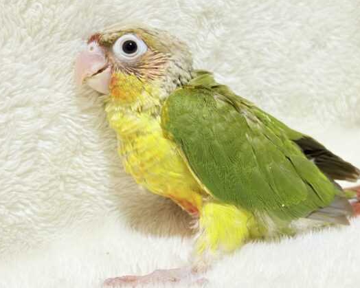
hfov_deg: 30.5
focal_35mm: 62
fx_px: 660
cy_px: 151
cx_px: 203
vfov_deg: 24.6
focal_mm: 5.96
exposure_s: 1/33
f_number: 1.6
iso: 160
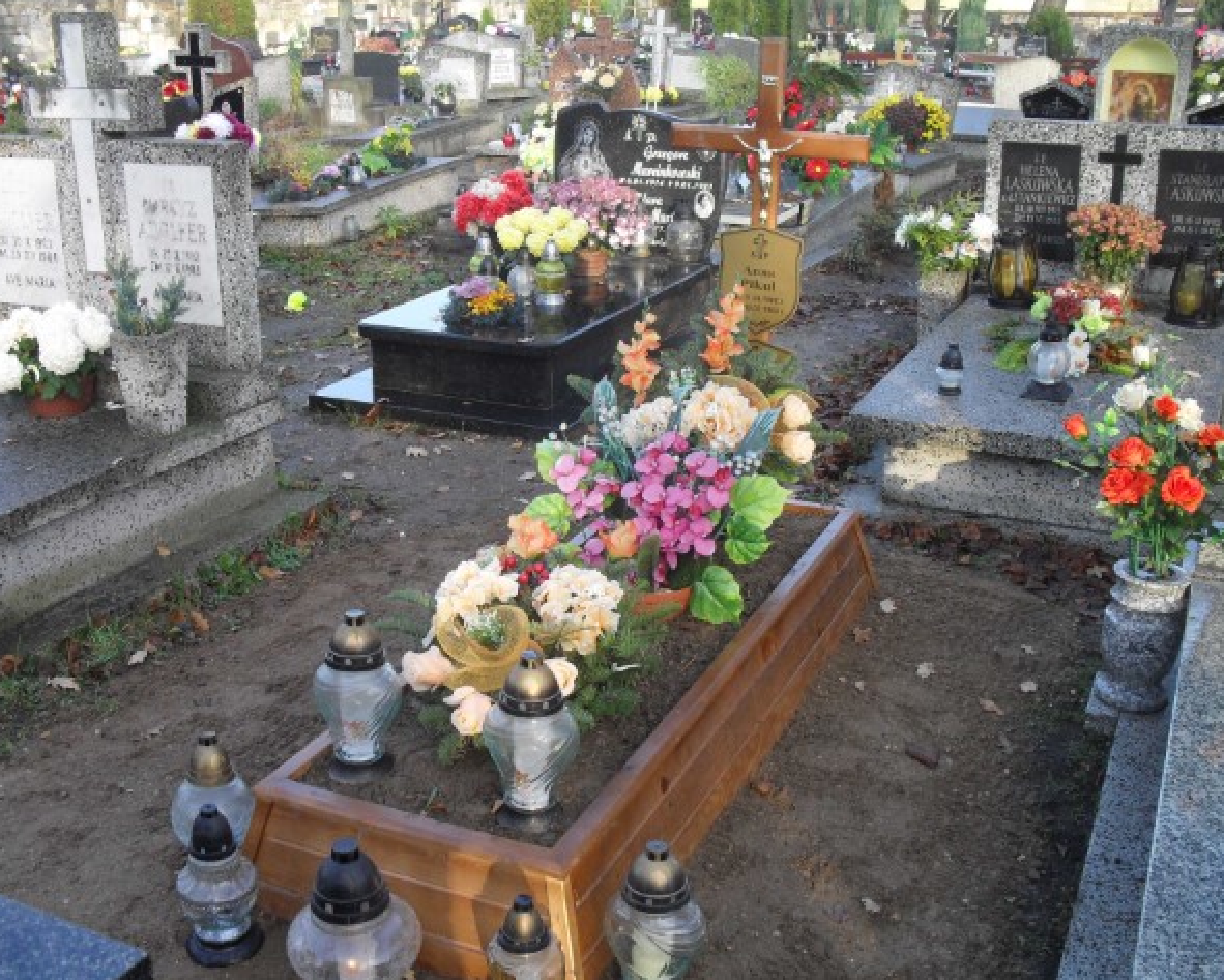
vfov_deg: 40.1
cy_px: 489
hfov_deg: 49.1
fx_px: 1341
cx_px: 615
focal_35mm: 37
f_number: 3.2
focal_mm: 6.3
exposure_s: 1/125
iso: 100
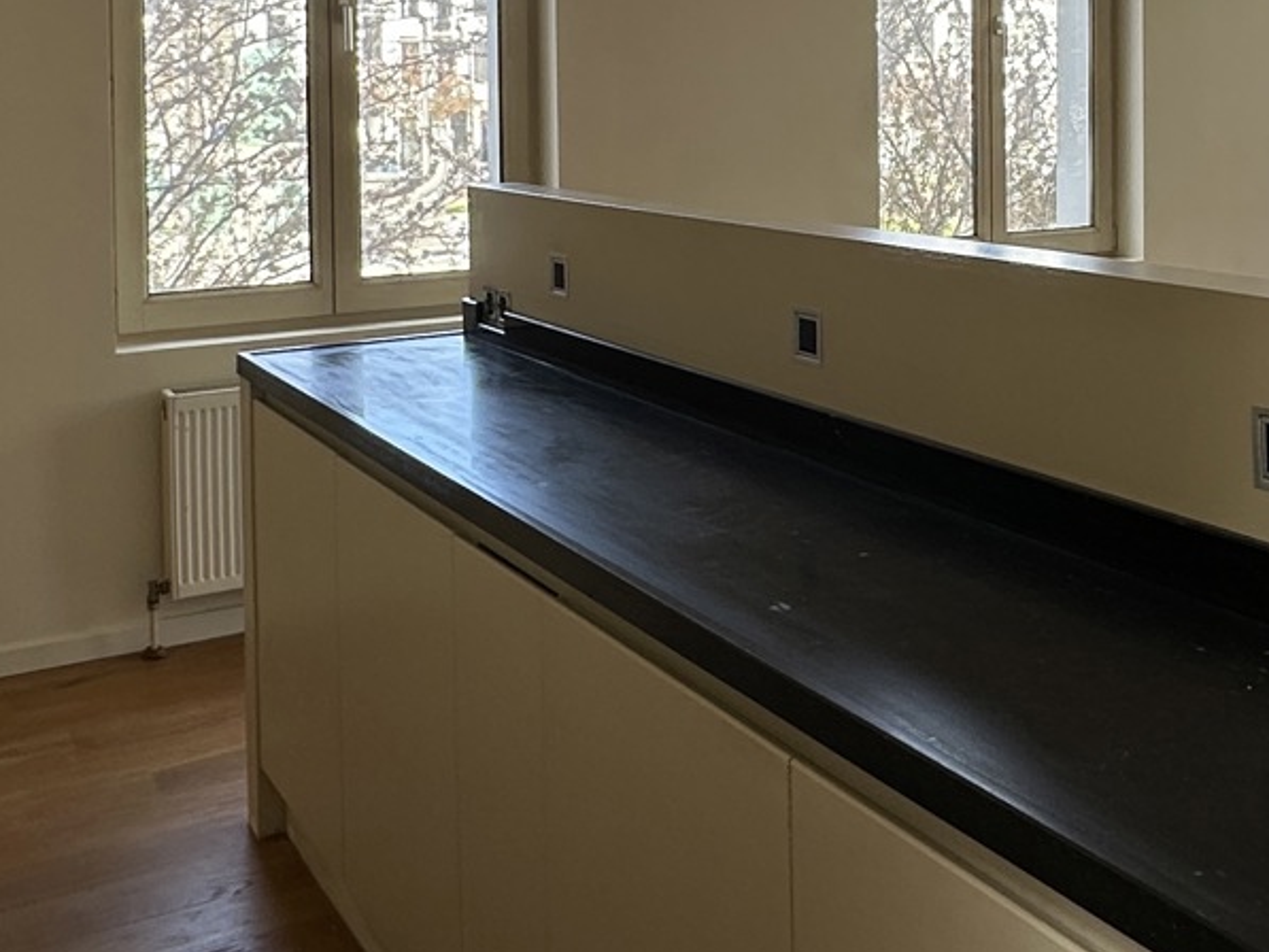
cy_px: 115
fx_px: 1650
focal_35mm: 45
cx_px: 884
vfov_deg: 30.9
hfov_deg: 41.3
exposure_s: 1/239
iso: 40
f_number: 2.2
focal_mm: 2.22
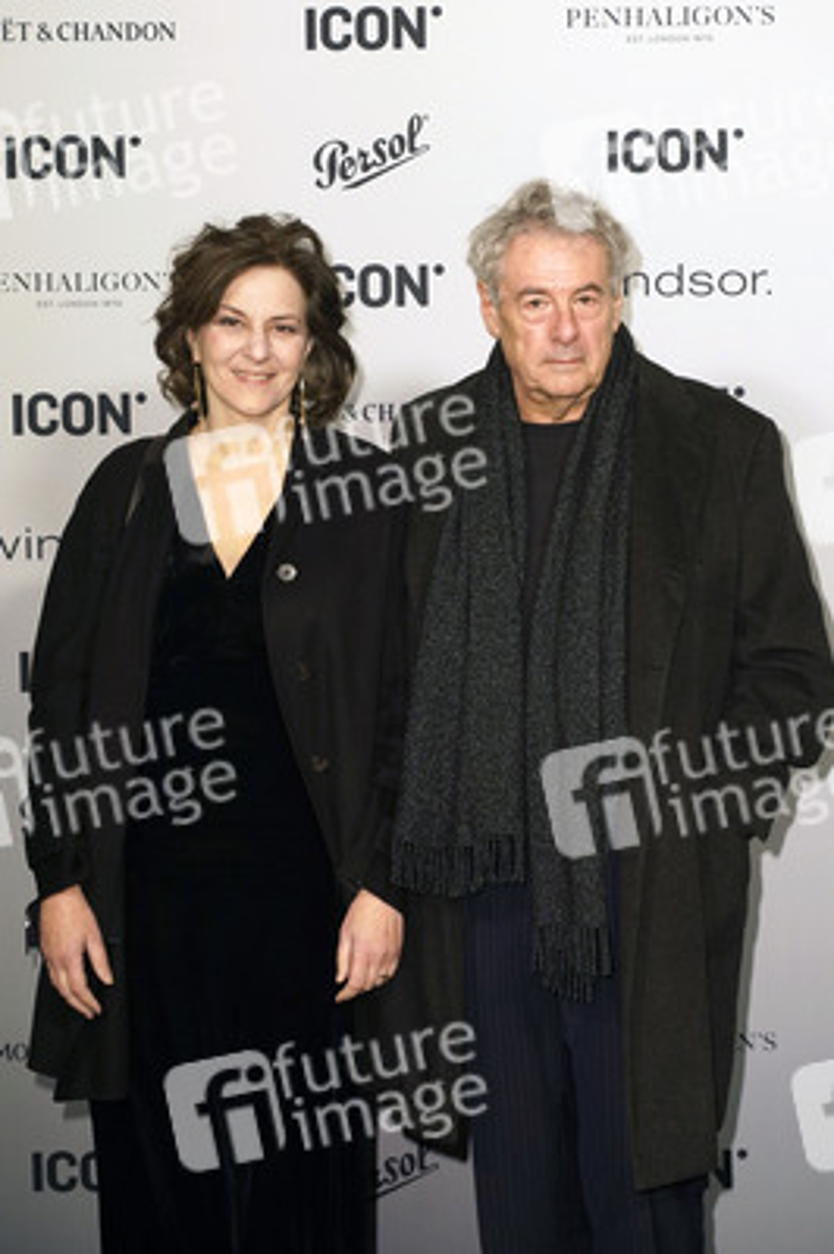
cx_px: 417
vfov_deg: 29.3
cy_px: 627
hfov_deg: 19.7
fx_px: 2402
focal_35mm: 69
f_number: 5.6
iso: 1600
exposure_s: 1/160
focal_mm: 69
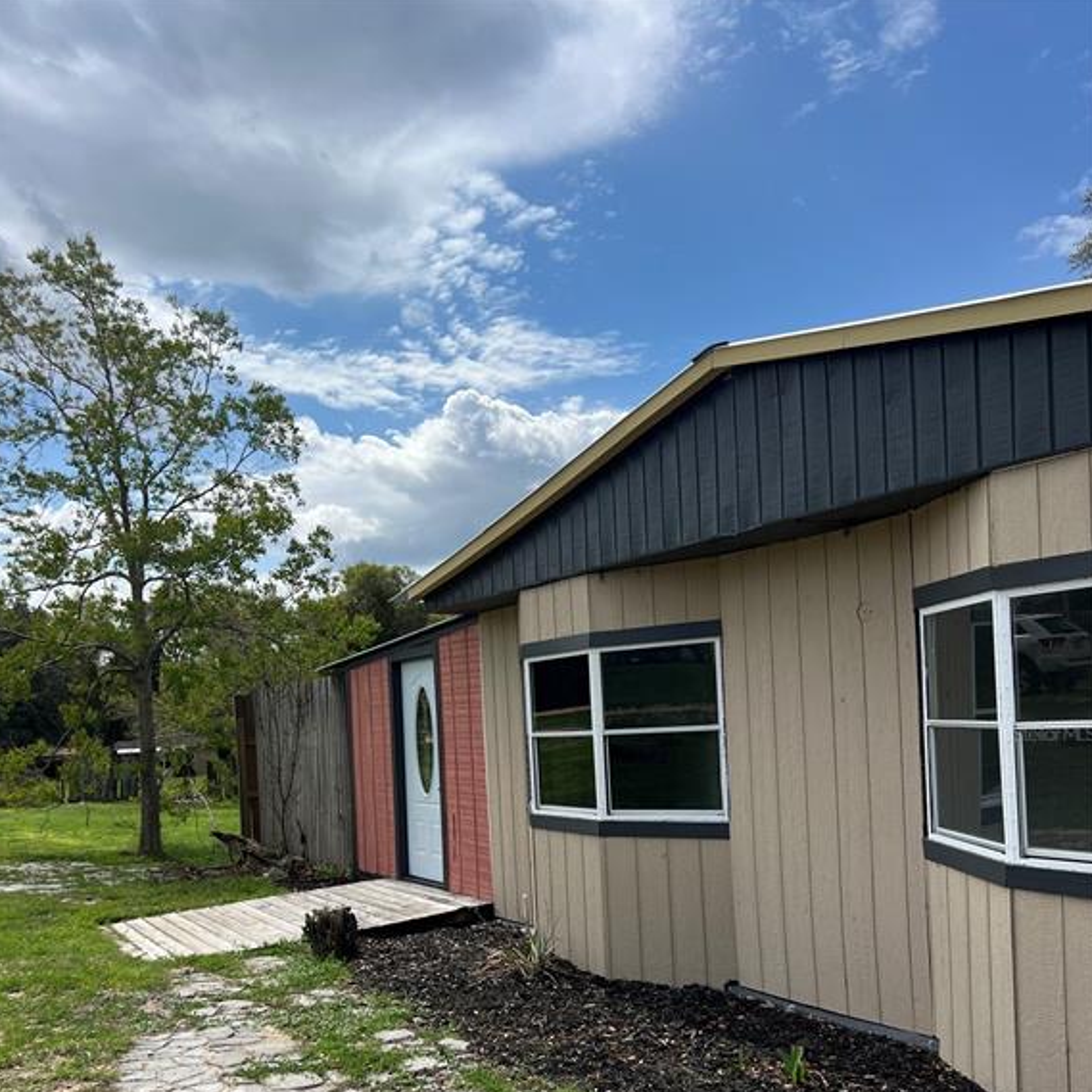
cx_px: 547
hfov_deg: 52.5
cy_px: 733
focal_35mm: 31
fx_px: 1106
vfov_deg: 51.5
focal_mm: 5.7
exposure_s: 1/5882
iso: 50
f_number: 1.5
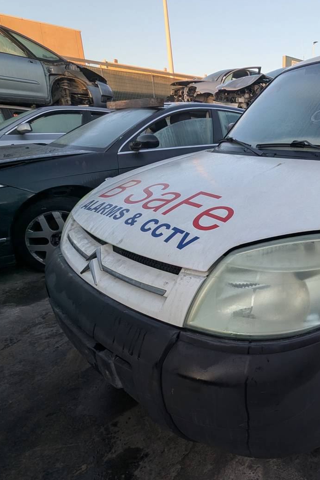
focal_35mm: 23
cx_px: 280
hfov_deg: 49.9
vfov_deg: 76.1
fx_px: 307
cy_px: 237
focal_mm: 2.35
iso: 52
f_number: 2.2
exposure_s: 1/218
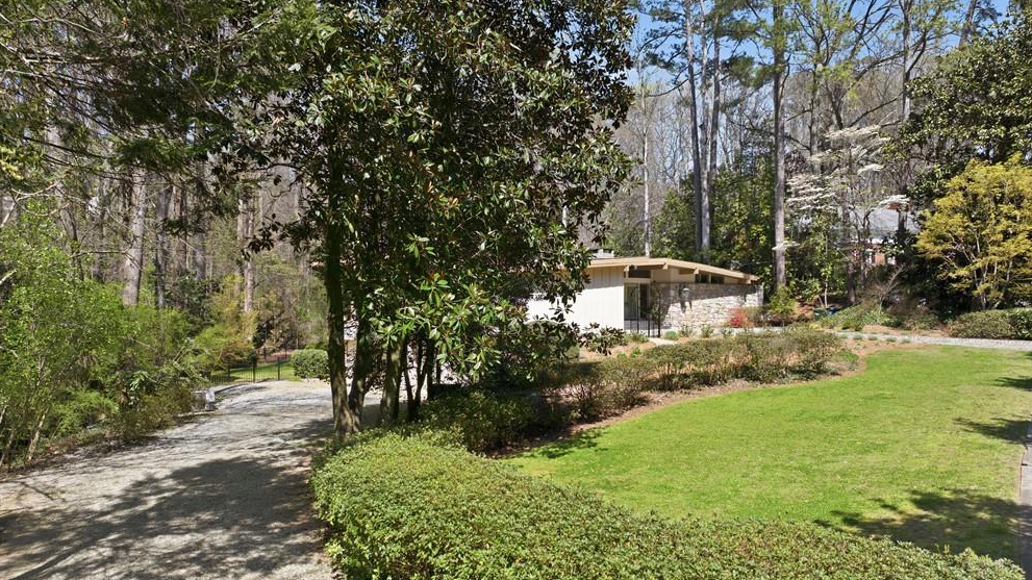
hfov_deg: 69.9
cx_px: 514
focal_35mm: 27
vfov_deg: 42.7
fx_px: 739
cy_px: 346
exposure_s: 1/1000
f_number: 2.8
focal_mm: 12.3
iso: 110
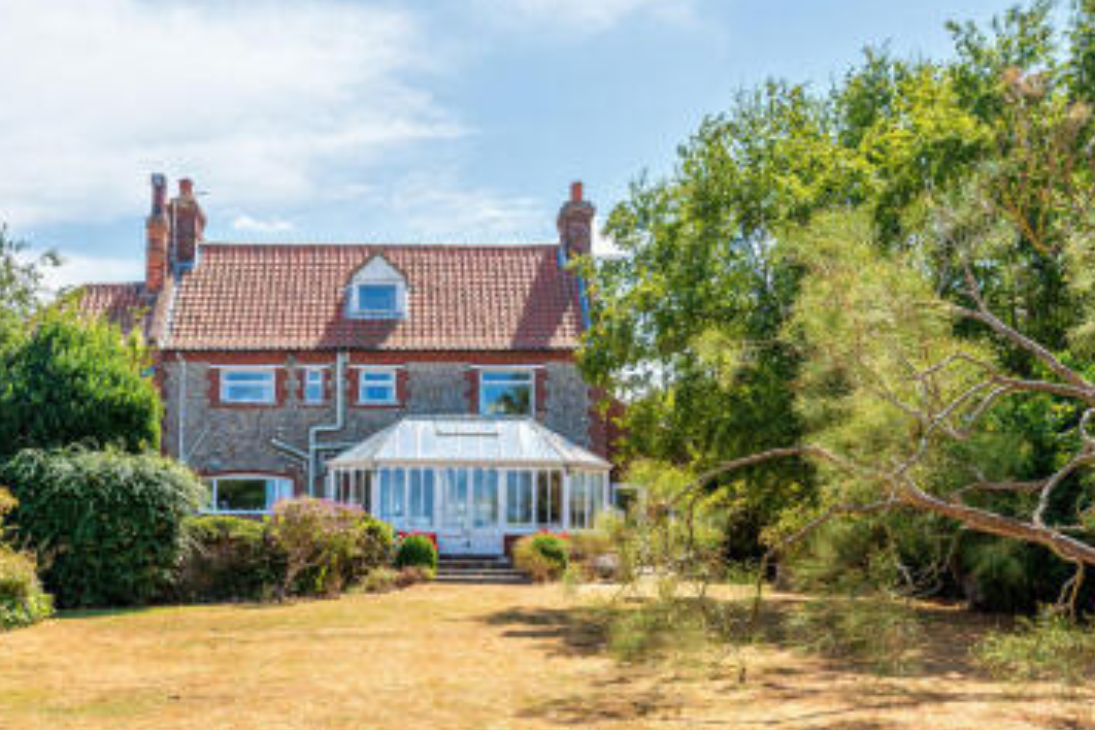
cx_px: 402
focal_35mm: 47
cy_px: 401
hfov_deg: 41.6
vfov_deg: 28.6
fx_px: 1429
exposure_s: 1/400
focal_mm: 35
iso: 200
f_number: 8
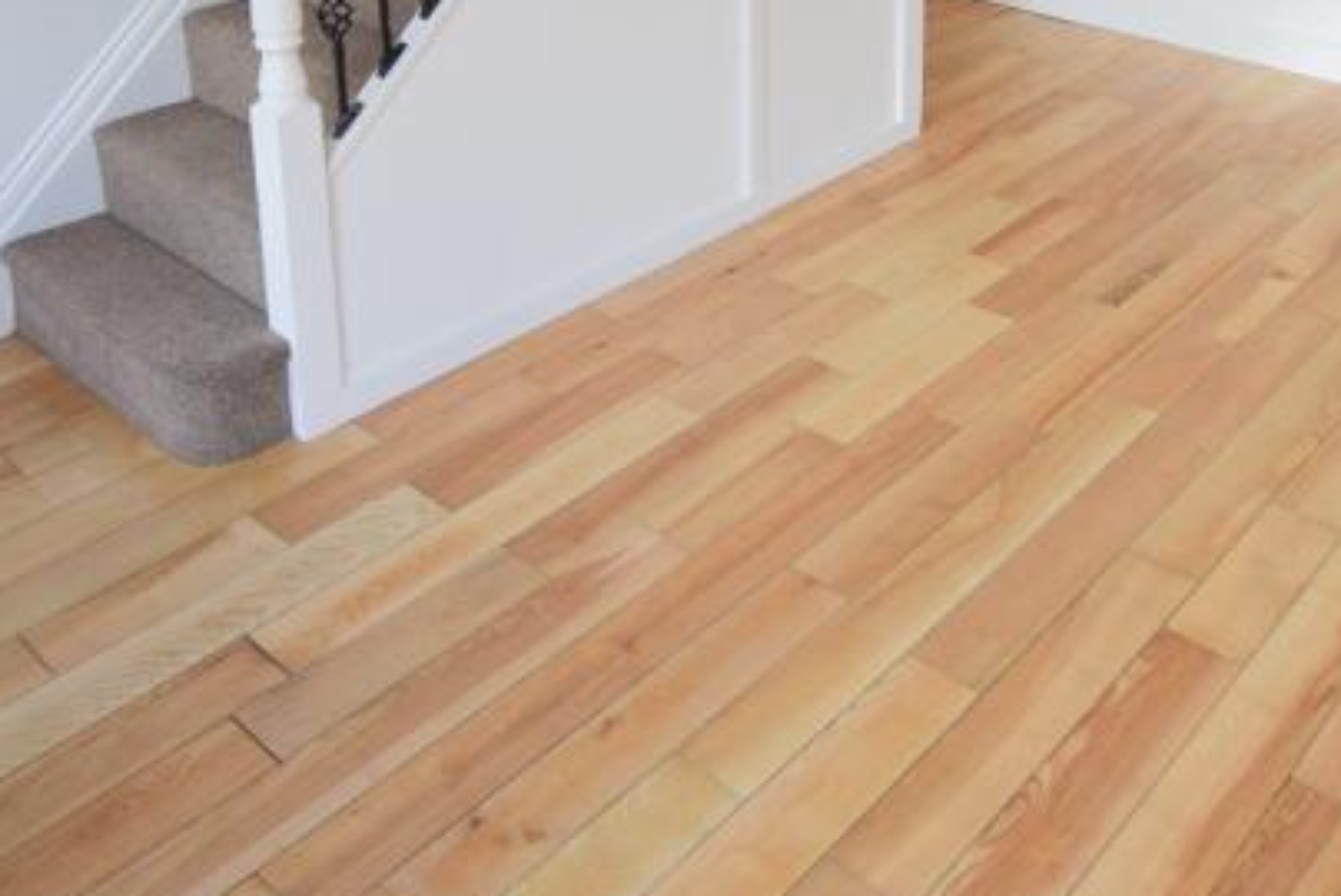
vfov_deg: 31.1
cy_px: -98
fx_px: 1416
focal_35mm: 38
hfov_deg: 50.6
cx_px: 734
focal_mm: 10
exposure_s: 1/60
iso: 640
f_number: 4
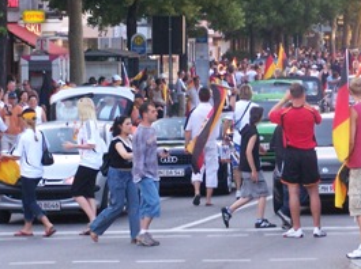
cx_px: 283
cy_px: -34
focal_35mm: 283
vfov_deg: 5.2
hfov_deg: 7.0
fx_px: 2947
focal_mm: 19.4
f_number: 3.2
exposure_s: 1/160
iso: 160
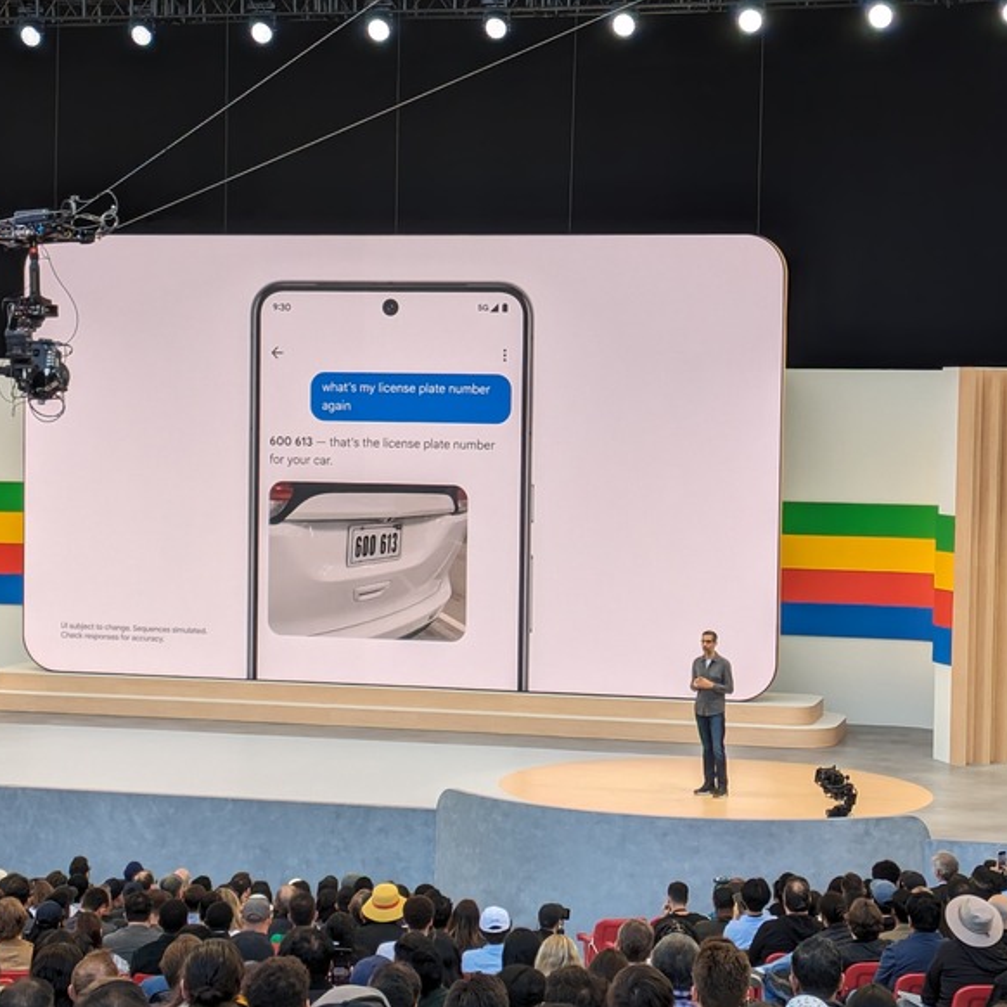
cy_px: 504
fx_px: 1909
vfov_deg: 29.6
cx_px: 486
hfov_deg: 29.5
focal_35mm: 58
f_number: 1.7
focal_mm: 4.53
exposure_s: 1/670
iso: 71
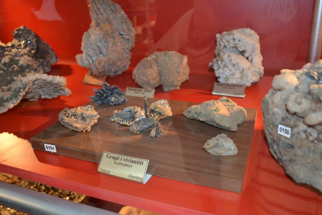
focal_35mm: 32
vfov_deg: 41.1
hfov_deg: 58.7
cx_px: 158
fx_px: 286
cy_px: 106
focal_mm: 20
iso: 800
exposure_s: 1/60
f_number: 3.8
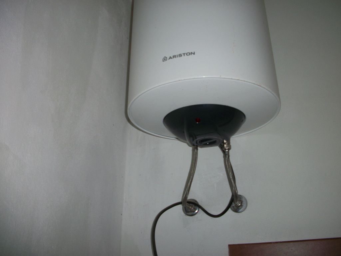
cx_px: 170
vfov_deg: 40.7
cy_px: 128
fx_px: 345
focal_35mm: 35
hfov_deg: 52.6
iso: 80
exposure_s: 1/30
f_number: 3.1
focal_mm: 6.3
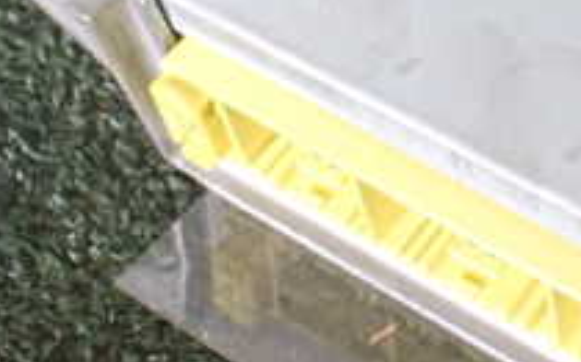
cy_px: 61
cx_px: 573
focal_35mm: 91
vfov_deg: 14.2
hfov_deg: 22.0
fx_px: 1440
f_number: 2.3
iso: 800
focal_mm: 5.4
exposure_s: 1/40
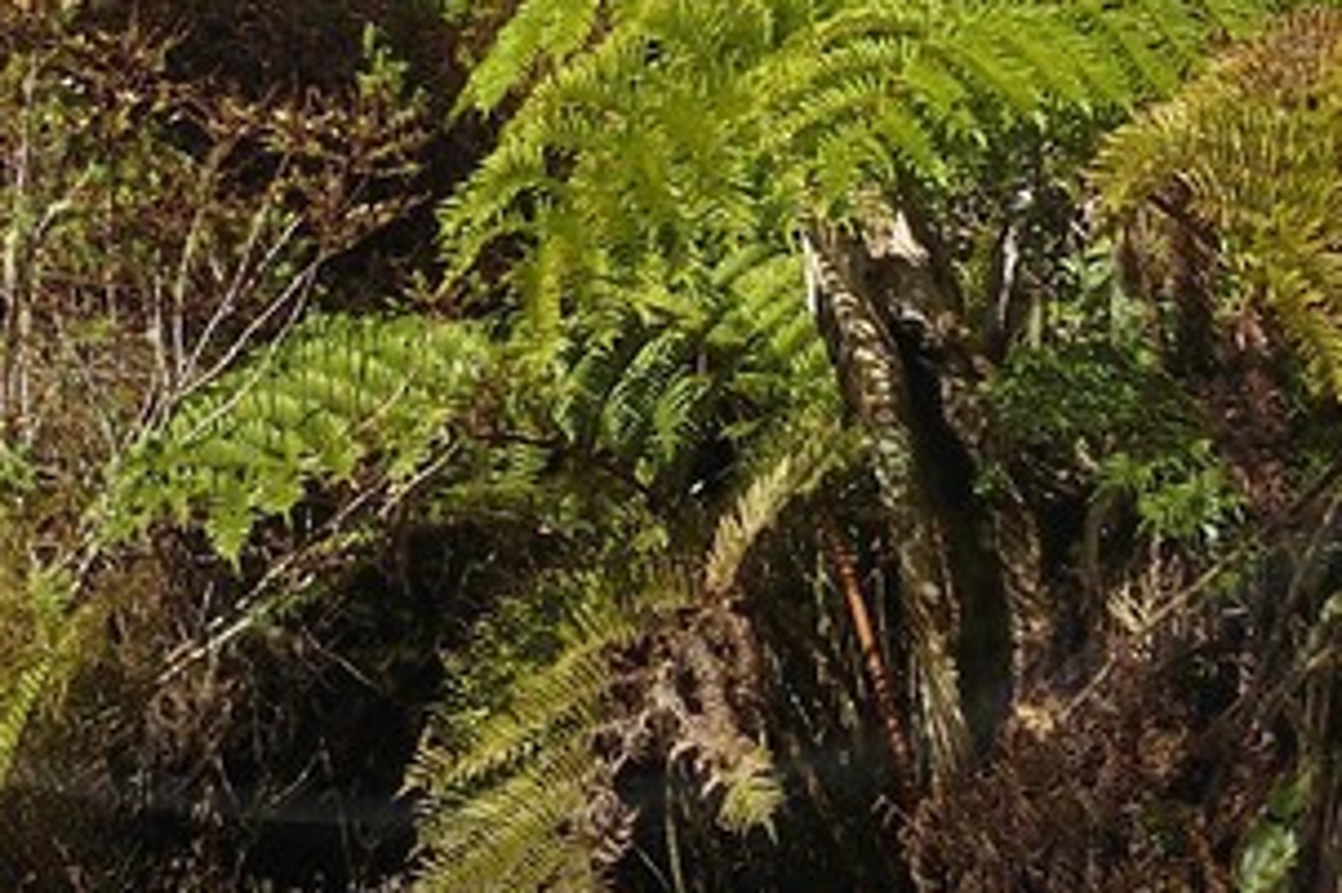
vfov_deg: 6.3
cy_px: -806
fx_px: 7898
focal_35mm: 212
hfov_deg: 9.7
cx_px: 391
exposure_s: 1/250
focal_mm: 40
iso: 200
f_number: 13
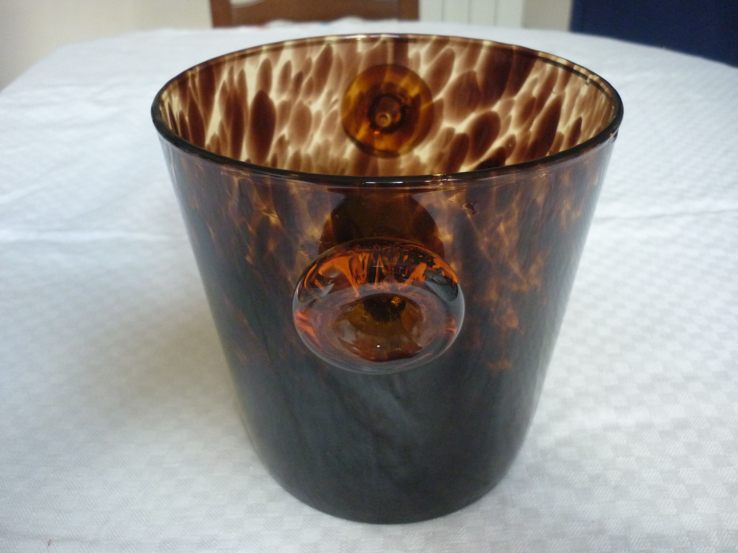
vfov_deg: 42.9
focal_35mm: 33
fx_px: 704
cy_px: 276
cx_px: 369
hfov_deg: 55.4
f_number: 2.8
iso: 400
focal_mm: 5.5
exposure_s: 1/15
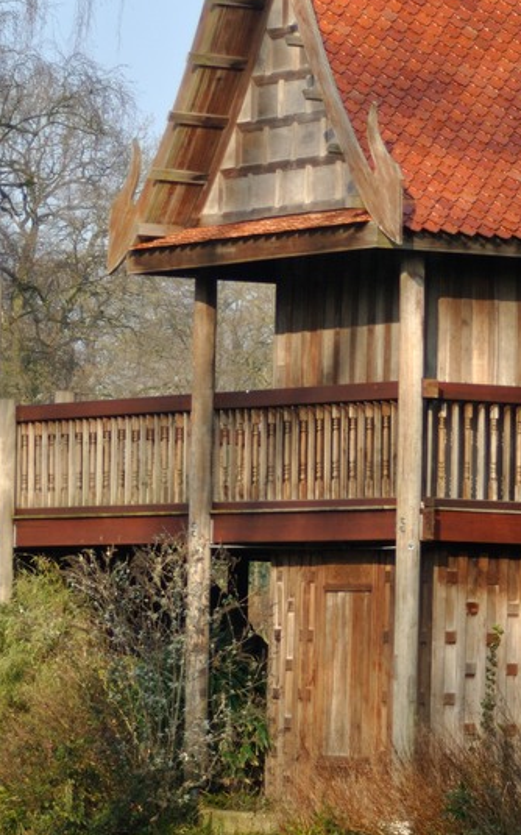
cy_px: 350
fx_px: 4661
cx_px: 308
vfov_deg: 10.2
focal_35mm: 205
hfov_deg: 6.4
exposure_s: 1/800
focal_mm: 70
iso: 200
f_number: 4
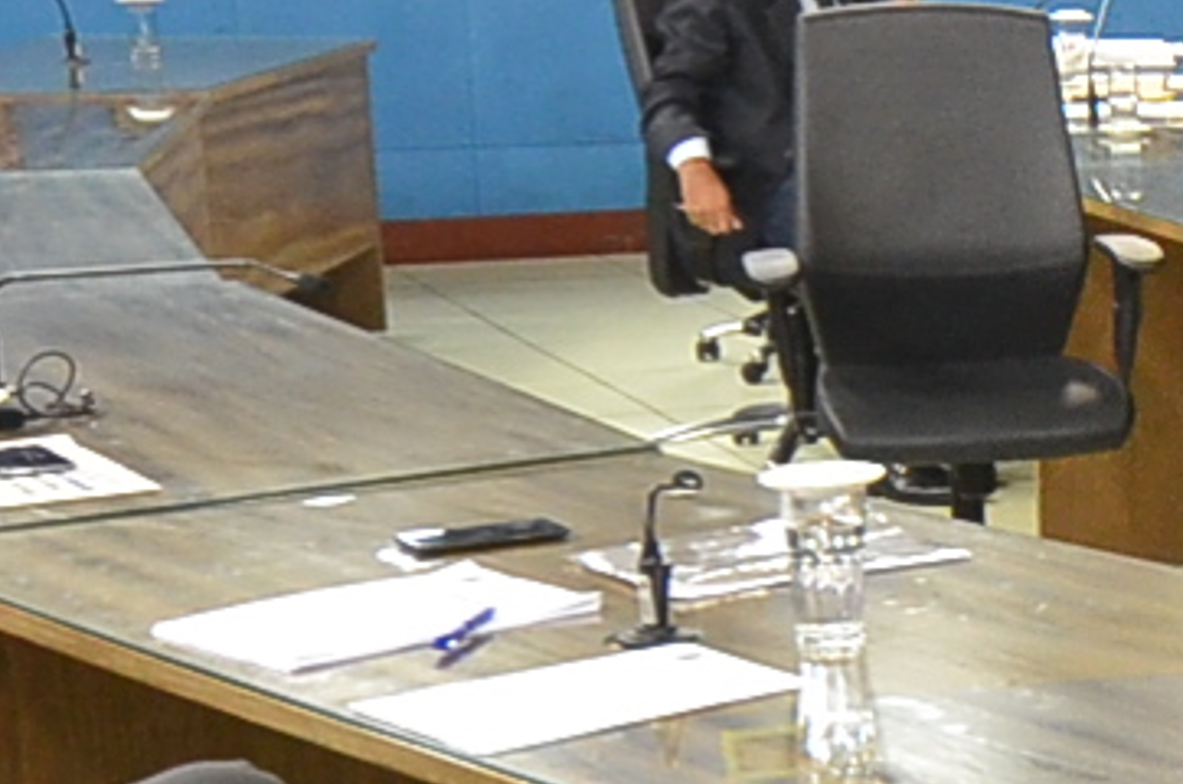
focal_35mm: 102
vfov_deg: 13.4
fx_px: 3346
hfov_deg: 16.7
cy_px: 415
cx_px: 2134
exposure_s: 1/60
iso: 1250
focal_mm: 10
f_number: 4.5
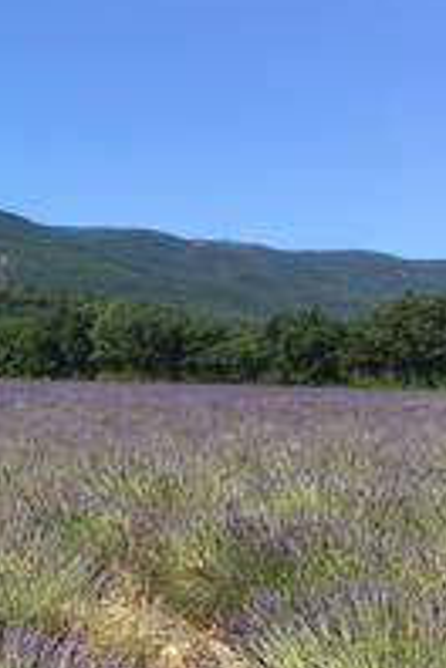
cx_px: -220
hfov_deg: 19.5
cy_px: 378
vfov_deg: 32.8
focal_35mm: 61
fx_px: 1133
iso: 25
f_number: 2.2
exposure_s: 1/1221
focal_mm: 4.15
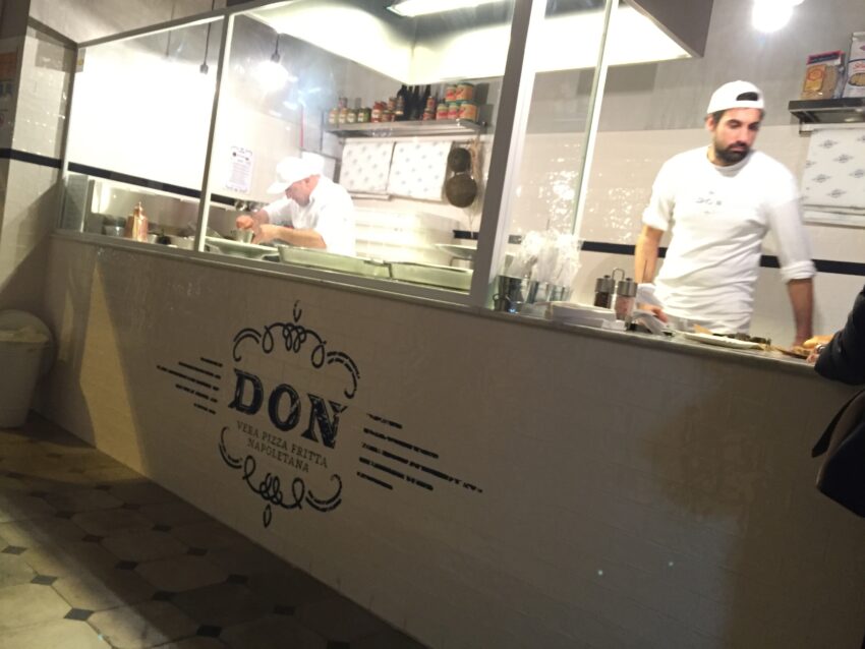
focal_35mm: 29
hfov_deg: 61.6
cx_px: 432
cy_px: 324
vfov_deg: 48.2
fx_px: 725
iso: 250
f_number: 2.2
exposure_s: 1/33
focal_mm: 4.15
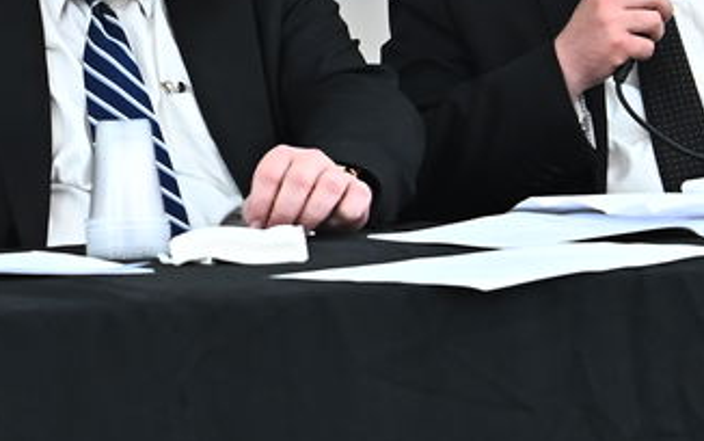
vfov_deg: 7.8
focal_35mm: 166
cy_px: -112
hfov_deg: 12.4
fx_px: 3186
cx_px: -22
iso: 2500
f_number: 4.5
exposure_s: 1/160
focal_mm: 38
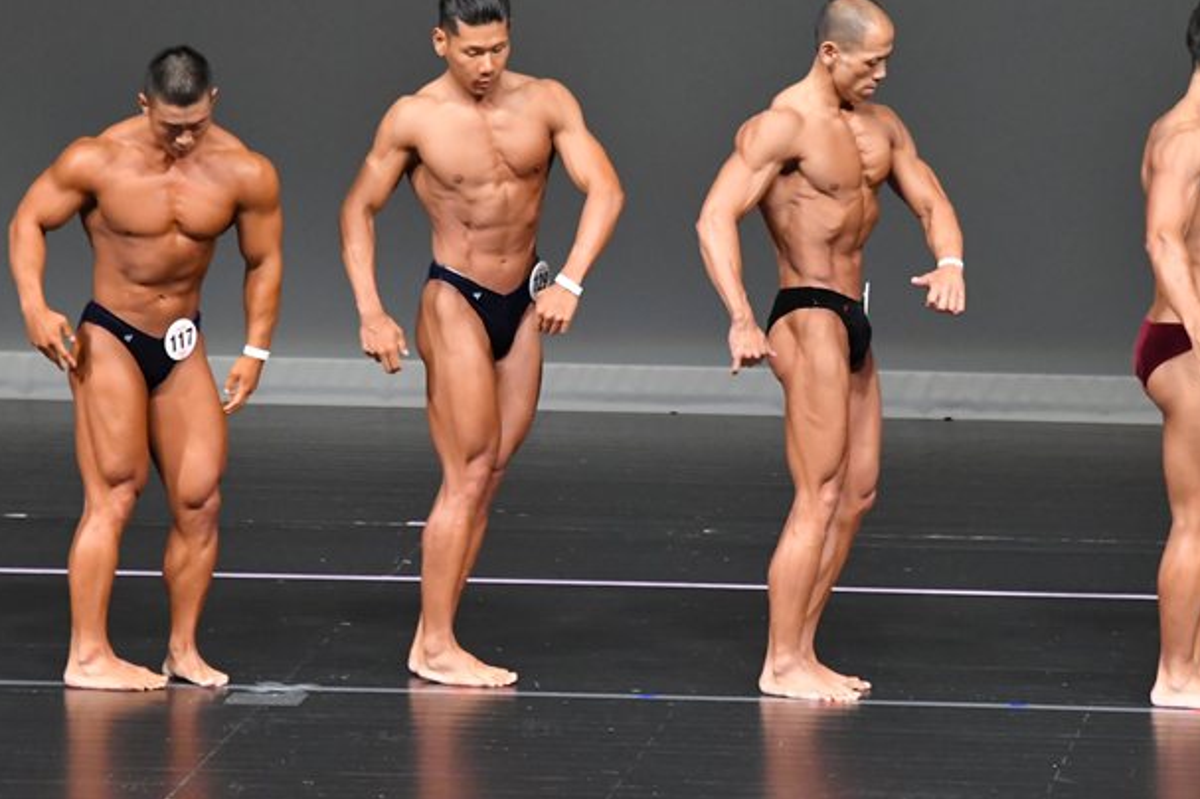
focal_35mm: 364
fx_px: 12126
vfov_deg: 3.8
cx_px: 721
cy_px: 330
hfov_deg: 5.7
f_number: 5.6
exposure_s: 1/400
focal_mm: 190
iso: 5000
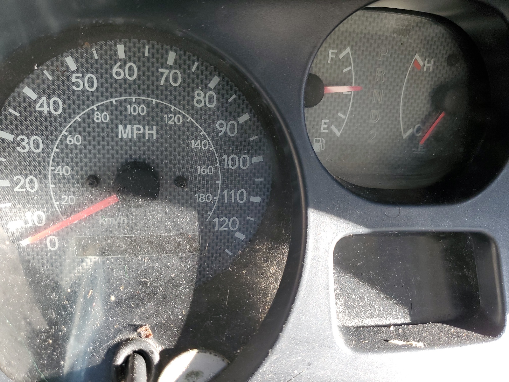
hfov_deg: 67.3
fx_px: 382
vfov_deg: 53.1
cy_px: 191
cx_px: 254
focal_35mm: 26
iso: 59
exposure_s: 1/120
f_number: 1.5
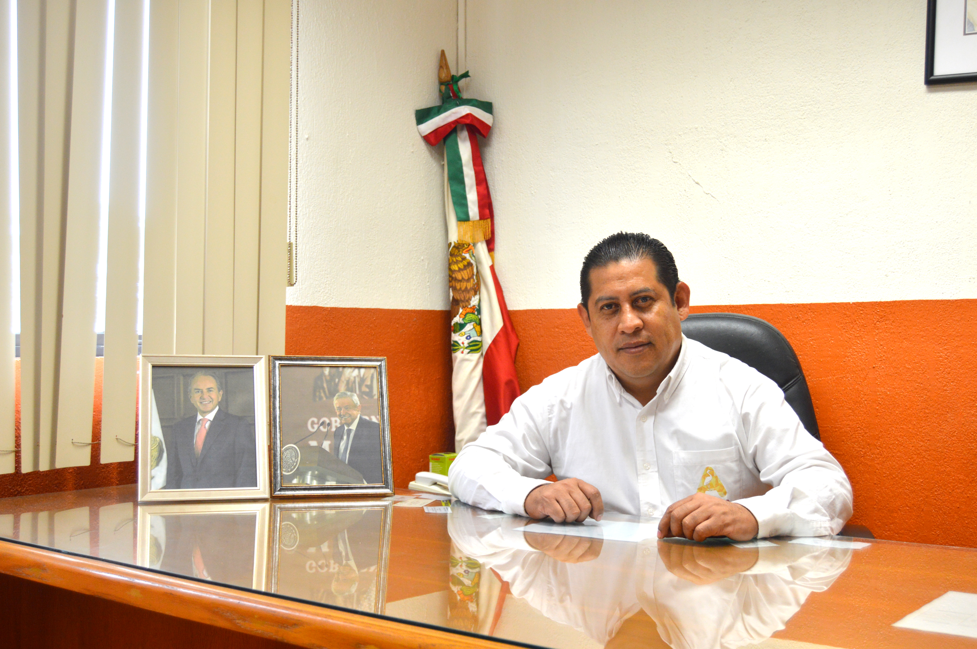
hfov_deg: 49.6
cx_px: 488
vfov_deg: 34.1
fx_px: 1057
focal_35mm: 39
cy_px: 324
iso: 450
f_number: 5
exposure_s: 1/30
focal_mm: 26
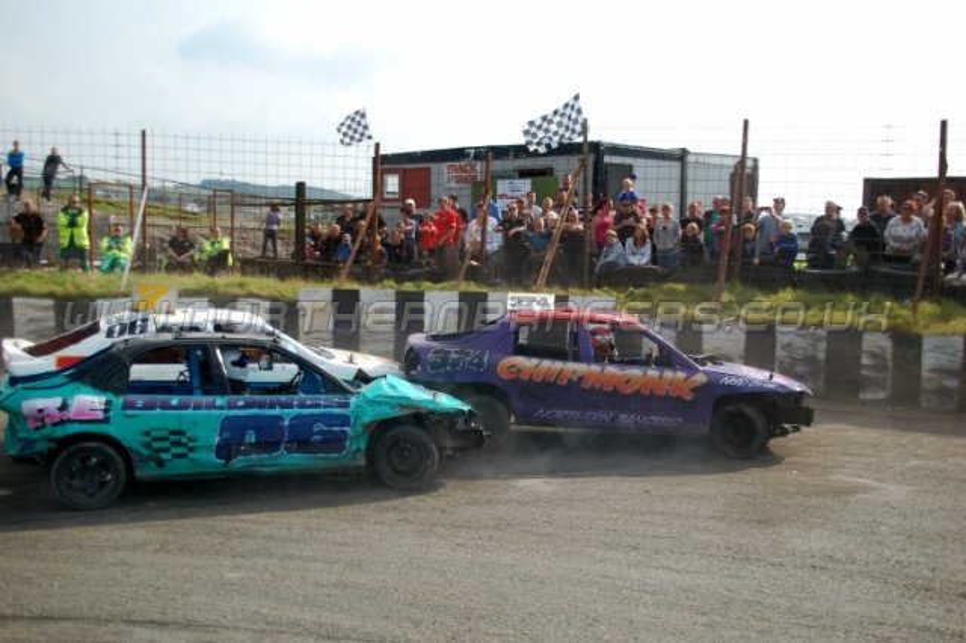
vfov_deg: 34.2
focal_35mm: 39
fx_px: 1046
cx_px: 483
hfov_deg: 49.6
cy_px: 322
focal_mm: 26
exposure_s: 1/1000
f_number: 4.2
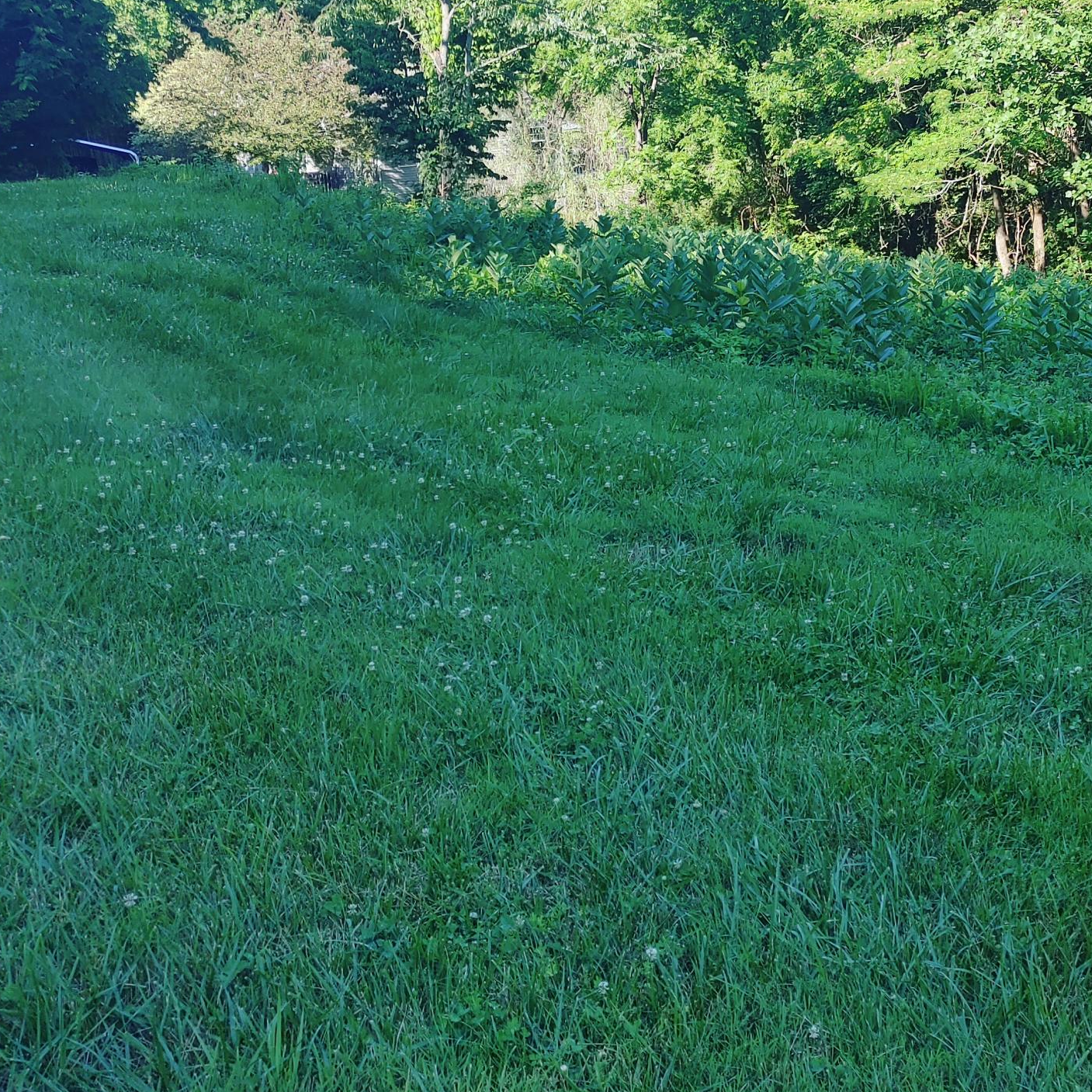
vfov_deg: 34.2
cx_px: 868
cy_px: 321
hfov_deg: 33.7
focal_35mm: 49
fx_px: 1749
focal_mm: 5.58
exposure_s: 1/412
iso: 50
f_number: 1.8
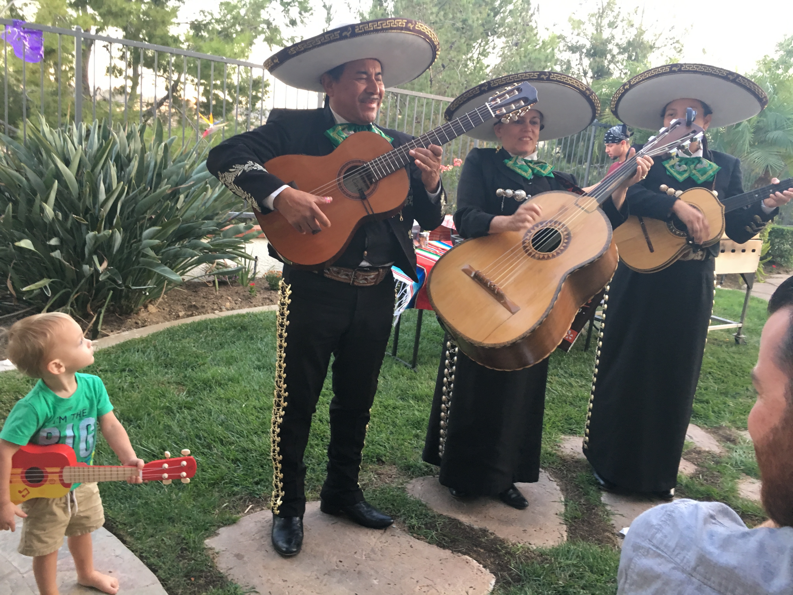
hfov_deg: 61.7
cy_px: 298
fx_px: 664
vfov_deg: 48.2
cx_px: 396
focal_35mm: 29
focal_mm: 4.15
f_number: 2.2
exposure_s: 1/30
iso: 100
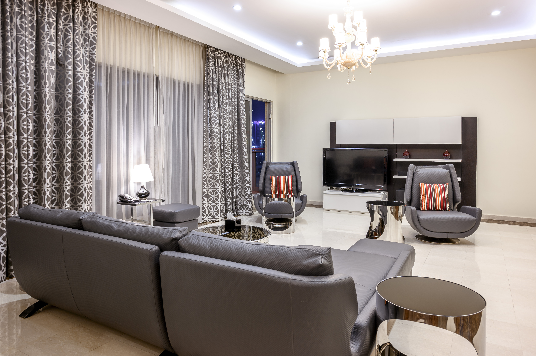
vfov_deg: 53.1
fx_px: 357
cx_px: 268
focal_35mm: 24
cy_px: 178
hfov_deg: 73.8
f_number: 8
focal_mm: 24
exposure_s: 2
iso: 100
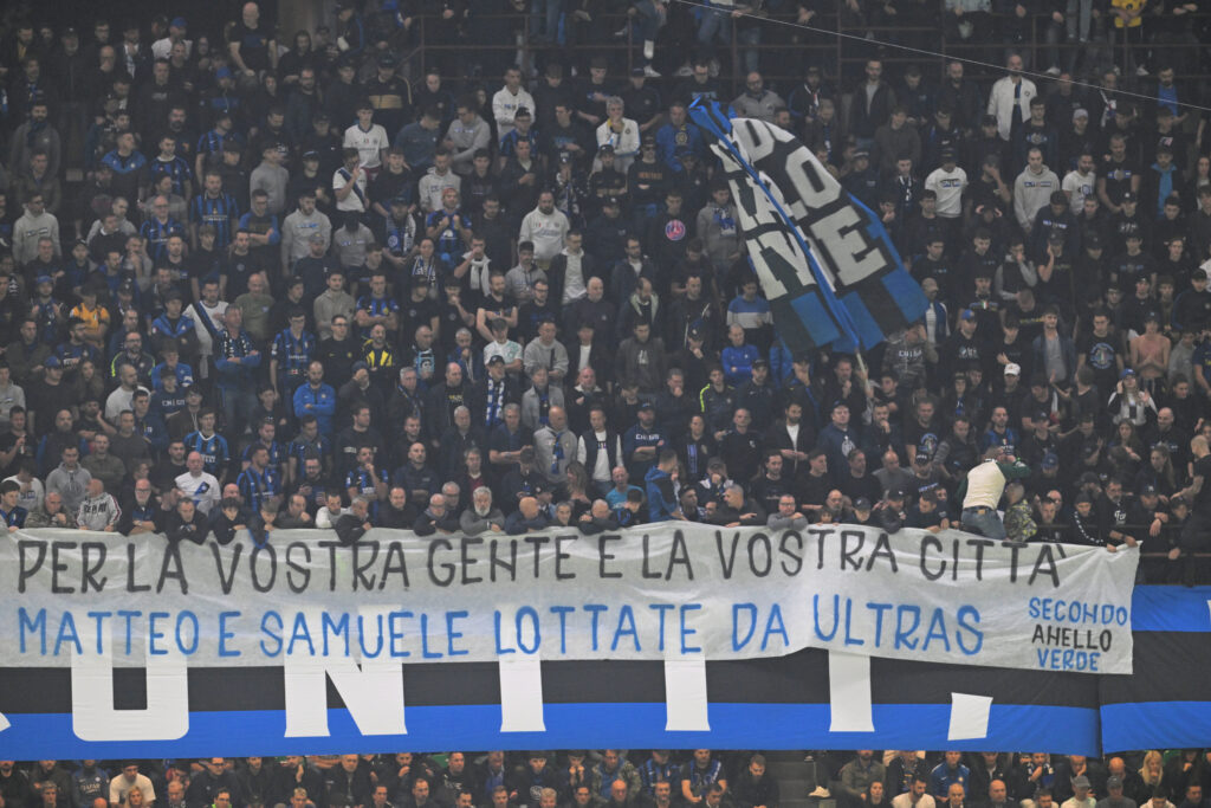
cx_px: 606
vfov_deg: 3.0
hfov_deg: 4.5
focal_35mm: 460
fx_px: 15475
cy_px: 404
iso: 1600
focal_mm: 460
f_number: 7.1
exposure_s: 1/100
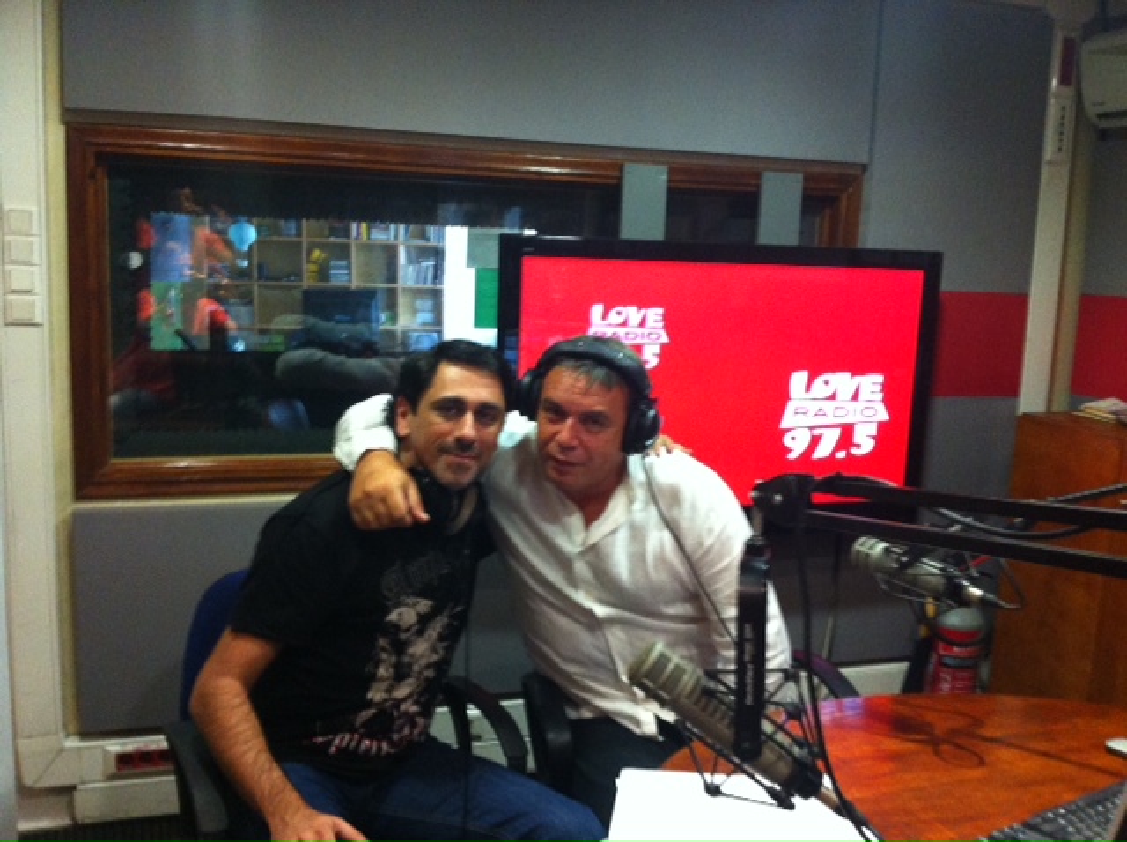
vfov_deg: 40.6
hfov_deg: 52.7
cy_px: 421
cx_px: 564
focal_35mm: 35
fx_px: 1138
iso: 250
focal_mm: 3.85
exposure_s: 1/15
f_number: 2.8
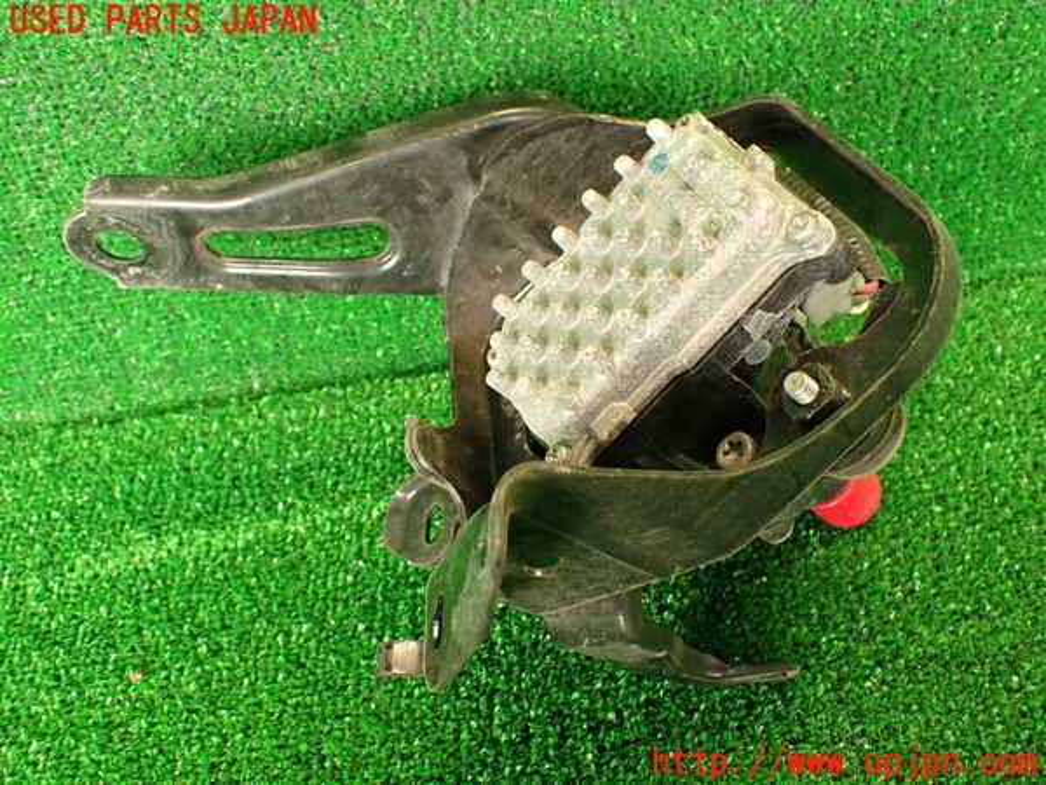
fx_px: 1088
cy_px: 392
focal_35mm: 36
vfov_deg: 39.7
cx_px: 523
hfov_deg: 51.4
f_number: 2.5
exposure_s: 1/40
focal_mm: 6.37
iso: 400
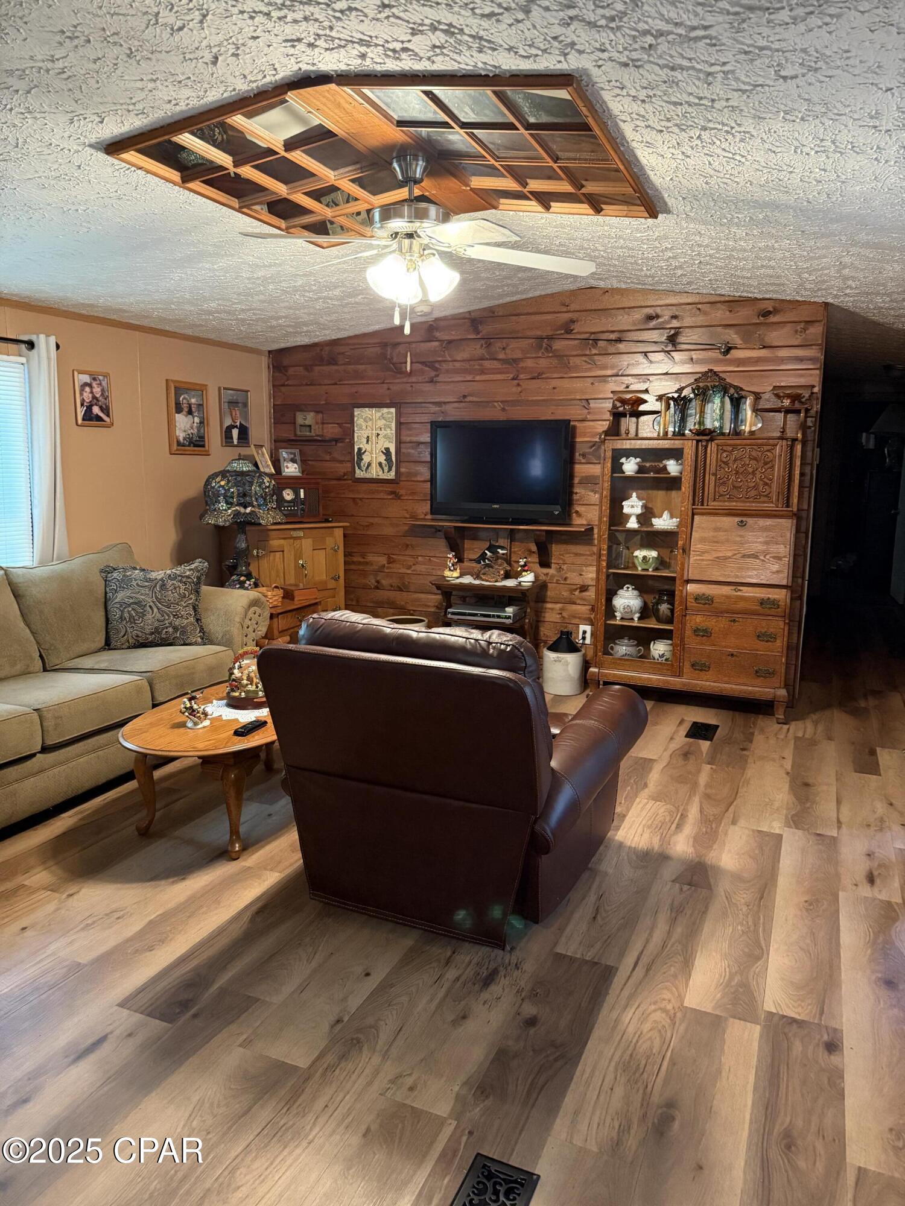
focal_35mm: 24
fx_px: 837
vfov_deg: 71.6
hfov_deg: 56.8
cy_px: 603
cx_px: 452
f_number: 1.78
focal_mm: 6.76
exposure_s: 1/60
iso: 800
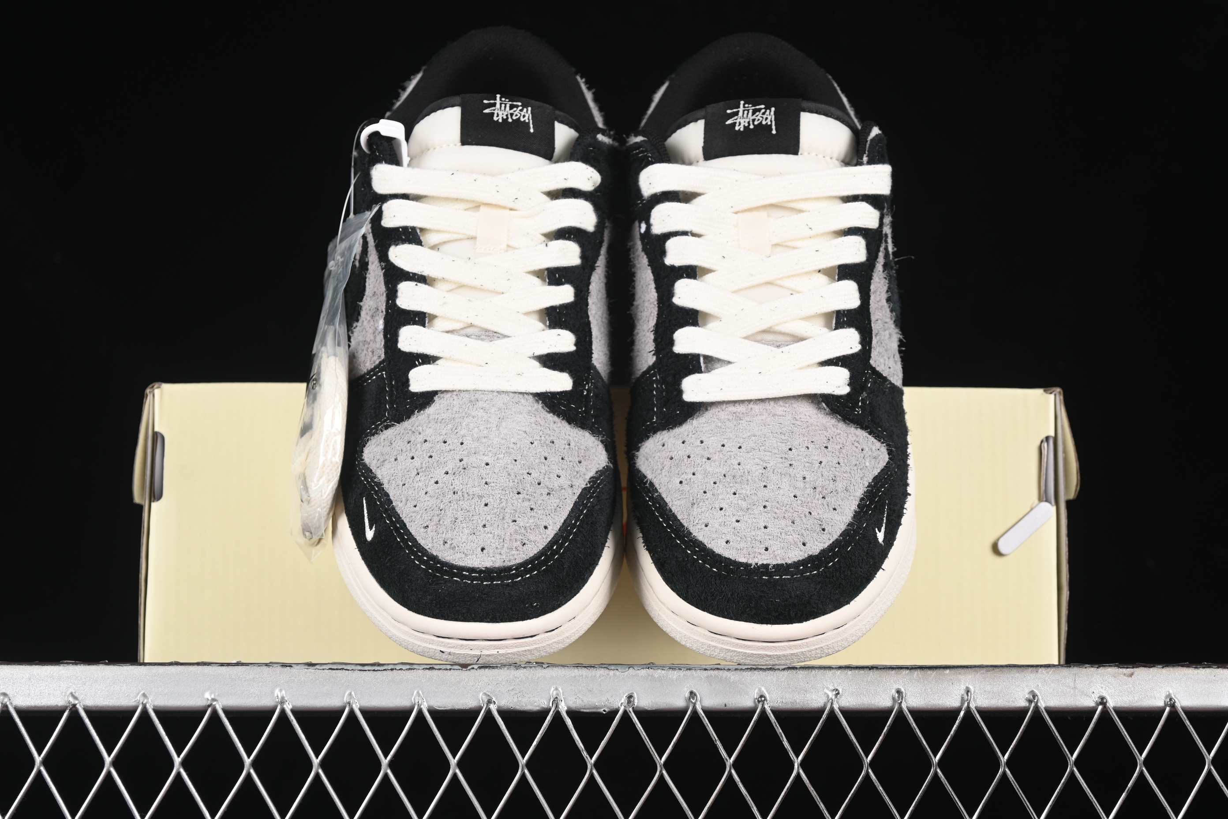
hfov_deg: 27.0
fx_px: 2558
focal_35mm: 75
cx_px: 614
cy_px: 410
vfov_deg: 18.2
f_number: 6.3
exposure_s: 1/60
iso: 160
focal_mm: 50
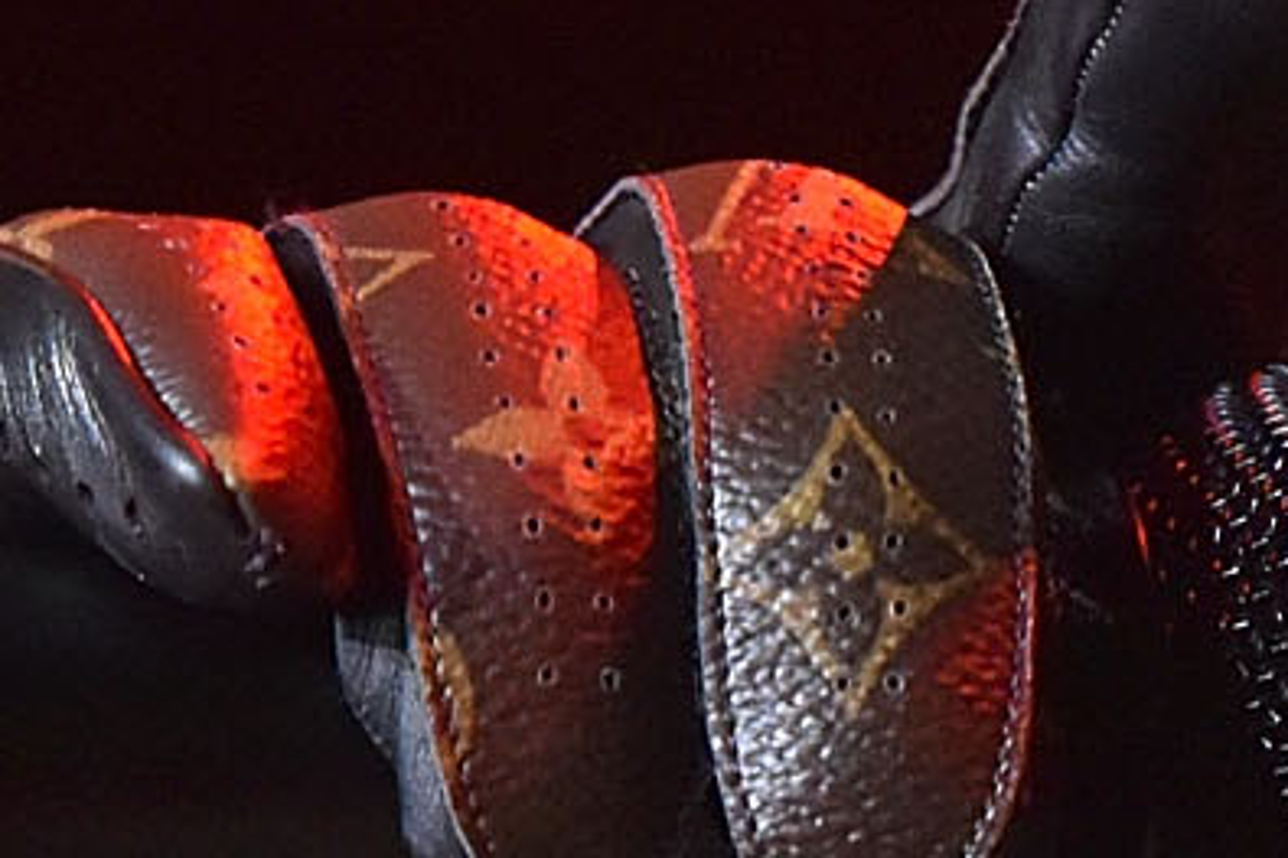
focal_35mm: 1331
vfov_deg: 1.0
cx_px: 2361
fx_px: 47598
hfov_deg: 1.5
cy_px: 1070
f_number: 3.5
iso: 3200
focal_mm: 175
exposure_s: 1/800
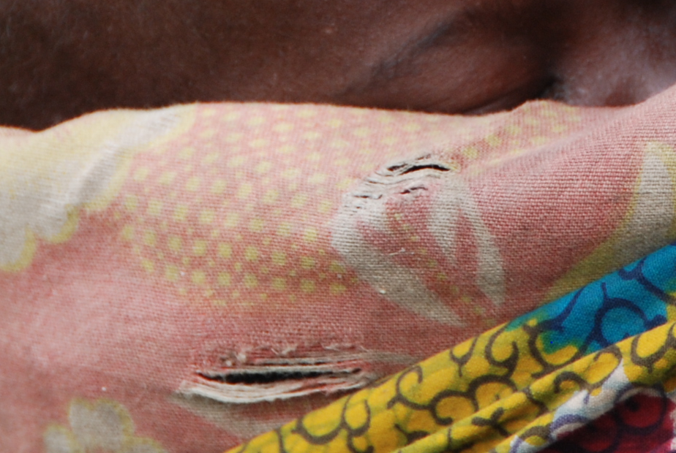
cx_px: 427
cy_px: -134
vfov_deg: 2.9
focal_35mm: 470
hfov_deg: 4.4
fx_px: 8843
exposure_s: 1/250
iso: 250
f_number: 5.6
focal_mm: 100
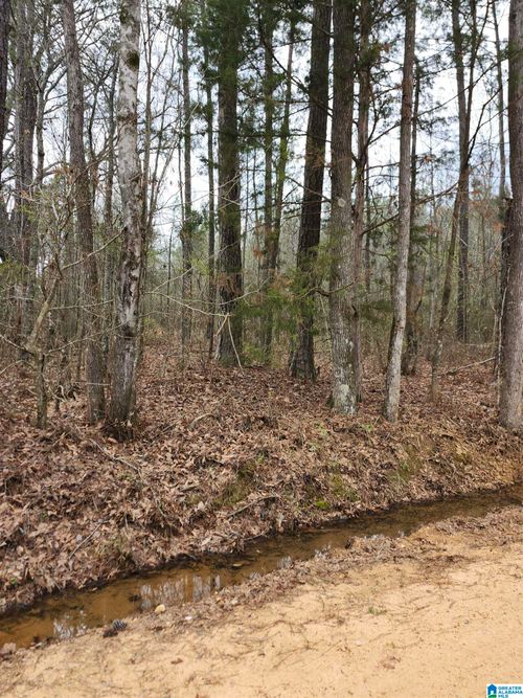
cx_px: 262
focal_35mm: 23
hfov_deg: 58.9
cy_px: 349
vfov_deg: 73.9
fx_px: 463
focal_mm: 5.54
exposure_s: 1/320
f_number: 1.8
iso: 25
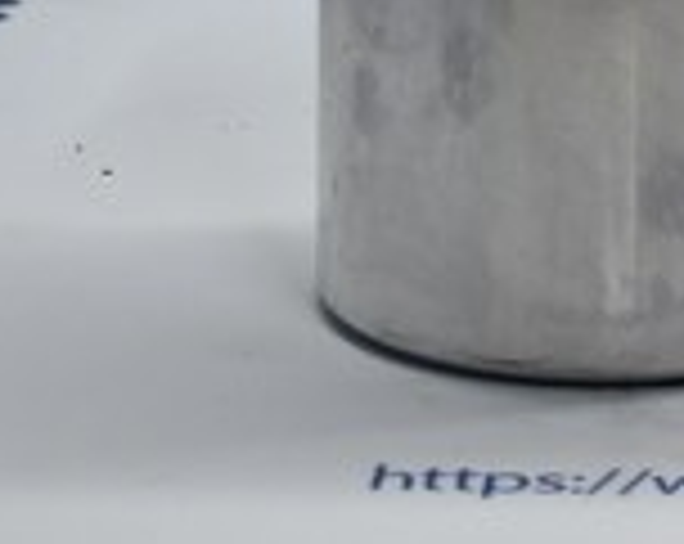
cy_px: -465
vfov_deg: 8.3
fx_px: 3596
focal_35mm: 178
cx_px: 986
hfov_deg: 10.5
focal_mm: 24
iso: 560
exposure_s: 1/125
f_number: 4.2
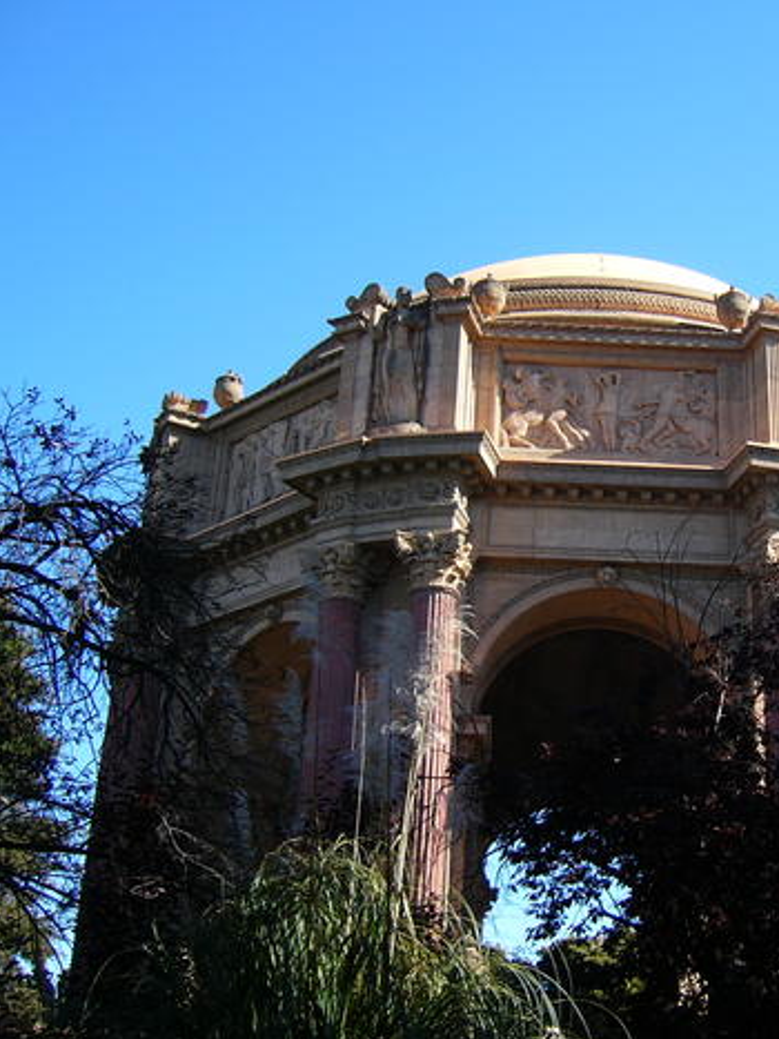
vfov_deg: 39.7
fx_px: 1441
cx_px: 603
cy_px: 509
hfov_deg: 29.7
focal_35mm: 48
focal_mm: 5.8
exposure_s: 1/400
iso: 50
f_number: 2.8
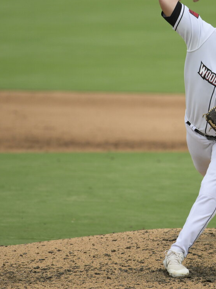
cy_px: 110
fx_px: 6510
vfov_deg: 2.5
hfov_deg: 1.9
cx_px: 183
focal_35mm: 782
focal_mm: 400
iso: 1600
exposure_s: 1/2000
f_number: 4.5
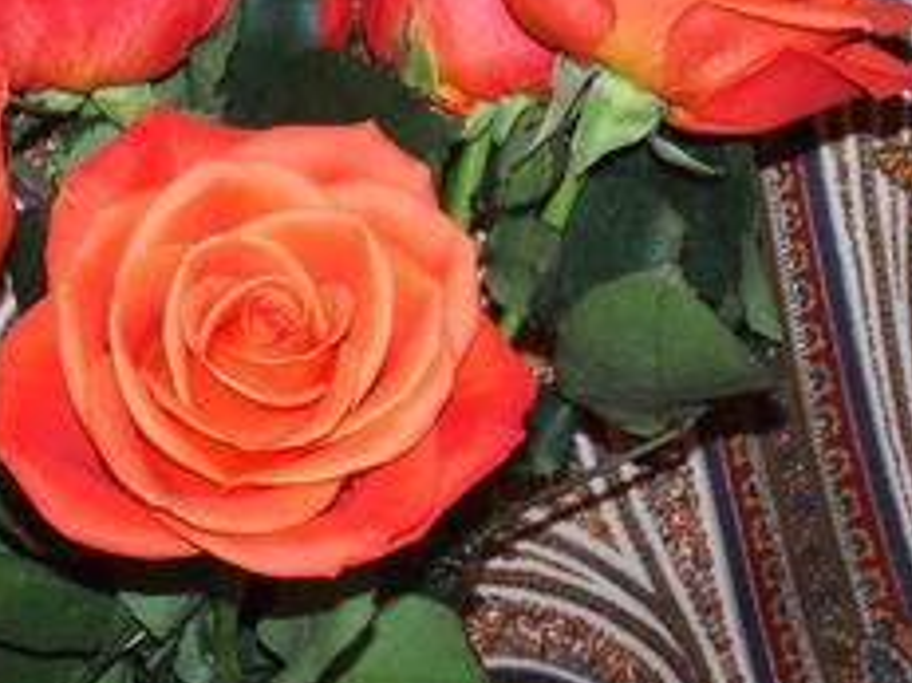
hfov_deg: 16.2
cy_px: 150
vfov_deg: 12.2
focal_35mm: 121
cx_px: 213
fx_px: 3186
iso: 500
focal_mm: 13.2
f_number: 5.6
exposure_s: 1/60
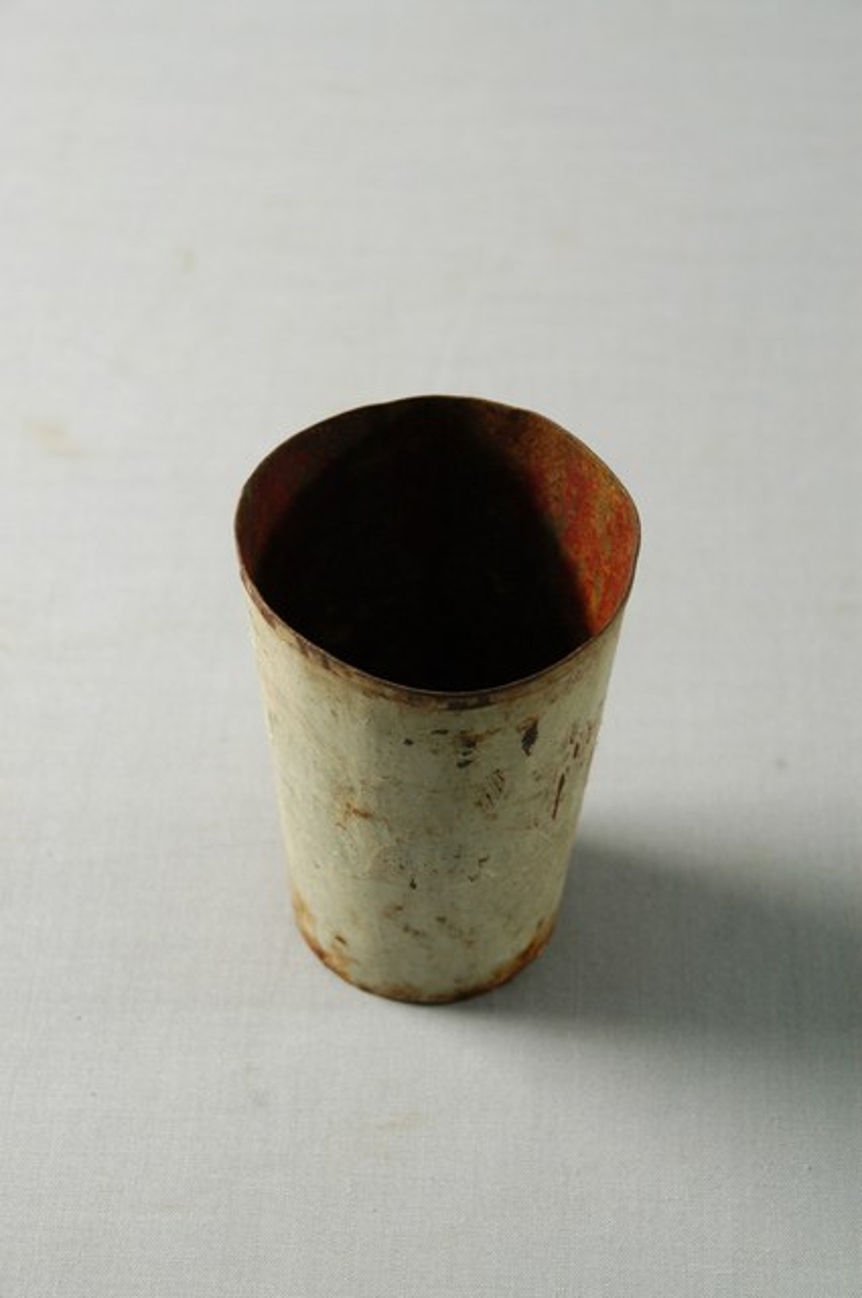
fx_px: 3781
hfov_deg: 13.0
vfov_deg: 19.5
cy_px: 649
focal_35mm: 105
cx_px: 431
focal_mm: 70
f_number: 9
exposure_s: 1/6
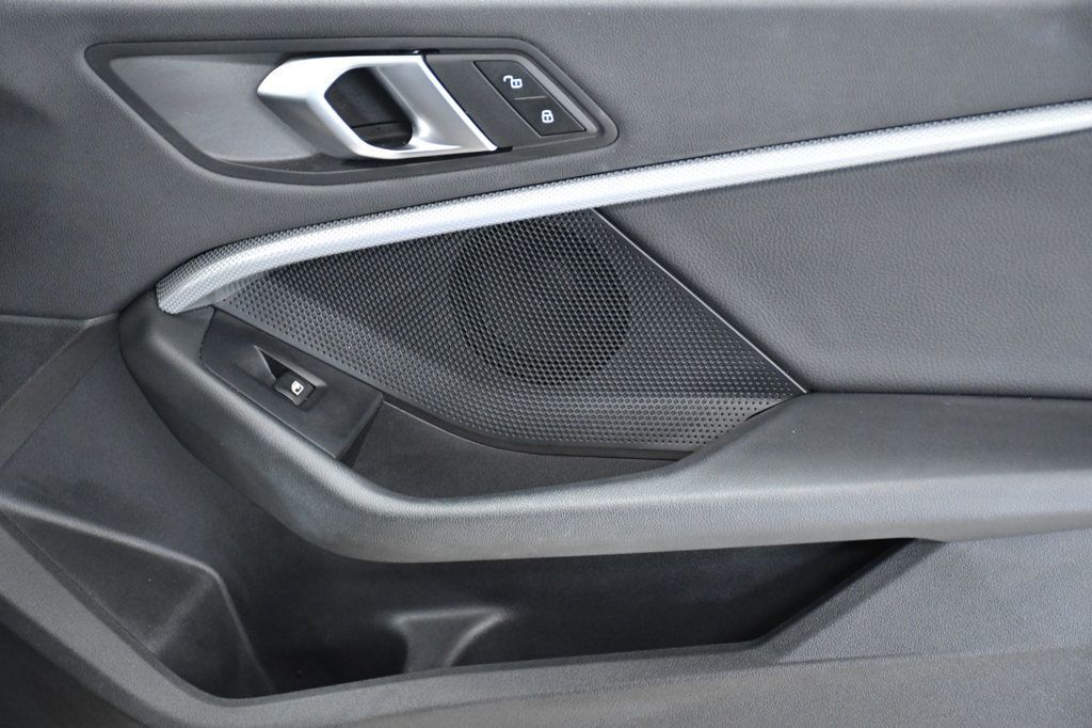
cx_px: 546
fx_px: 2729
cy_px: 364
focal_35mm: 90
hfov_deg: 22.6
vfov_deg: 15.2
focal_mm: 60
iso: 2500
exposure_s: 1/80
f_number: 5
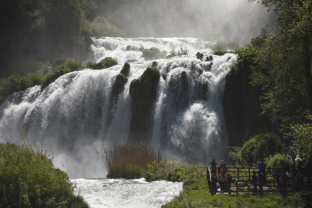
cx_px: 156
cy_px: 104
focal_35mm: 135
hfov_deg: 15.2
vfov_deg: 10.2
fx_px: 1170
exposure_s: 1/4000
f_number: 2.8
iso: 100
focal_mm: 135
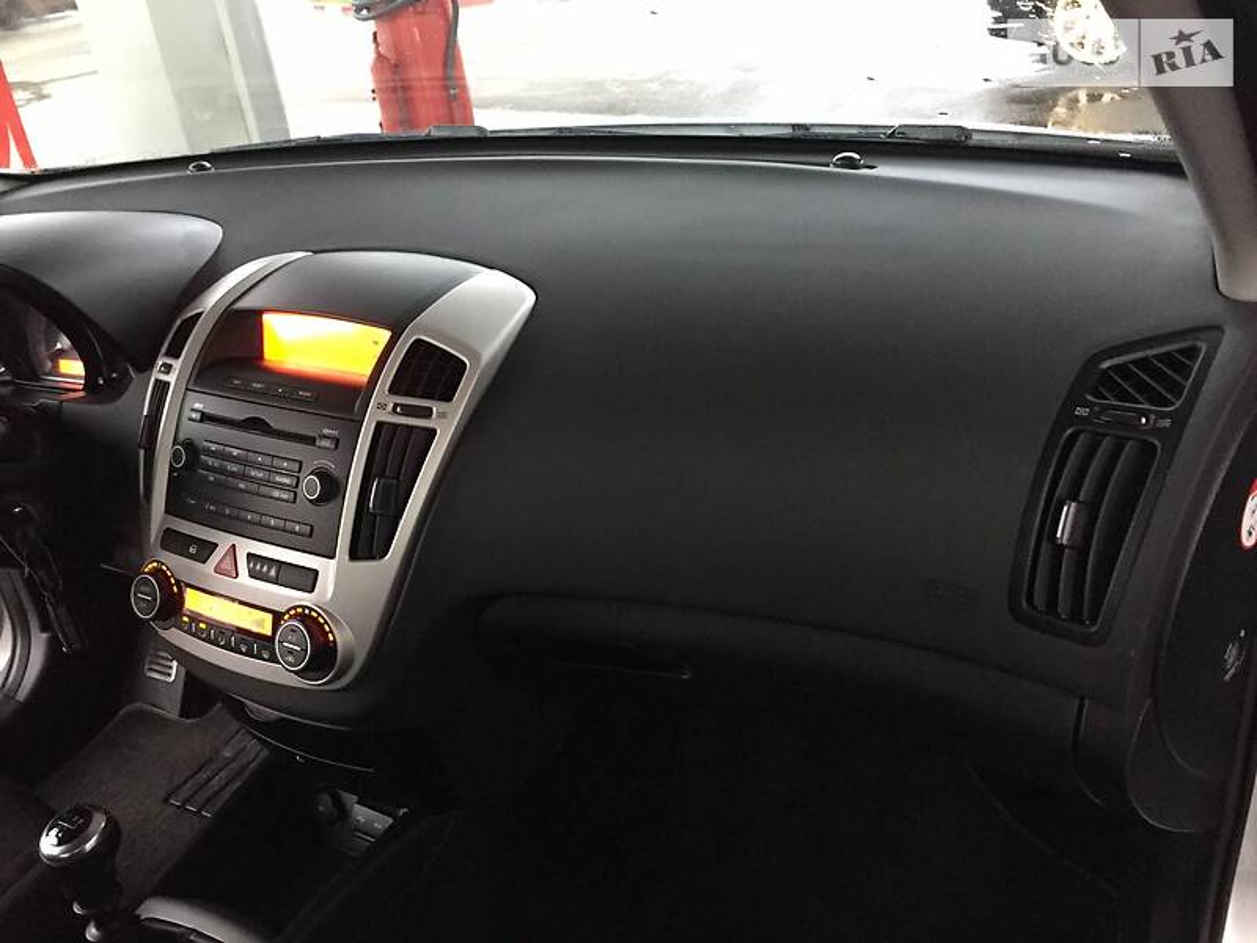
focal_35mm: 29
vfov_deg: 48.2
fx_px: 1053
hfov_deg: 61.7
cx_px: 628
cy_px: 472
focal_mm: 4.2
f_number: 2.2
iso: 250
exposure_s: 1/20
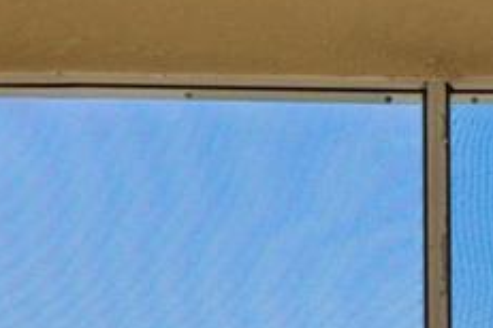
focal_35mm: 118
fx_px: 1616
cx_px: 354
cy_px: 699
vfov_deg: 10.5
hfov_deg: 17.3
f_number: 8
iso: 400
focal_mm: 17
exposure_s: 1/80
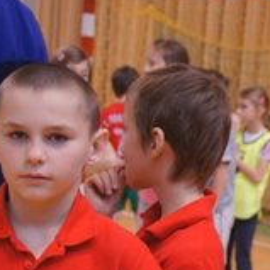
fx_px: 1103
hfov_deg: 13.7
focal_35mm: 125
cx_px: 295
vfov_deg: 13.8
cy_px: 253
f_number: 3.2
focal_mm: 24
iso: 400
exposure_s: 1/160
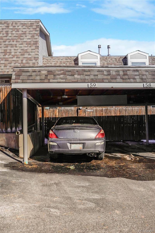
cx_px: 78
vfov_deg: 61.9
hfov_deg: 43.6
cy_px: 116
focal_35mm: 30
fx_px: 194
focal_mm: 20
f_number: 8
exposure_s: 1/1000
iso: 320
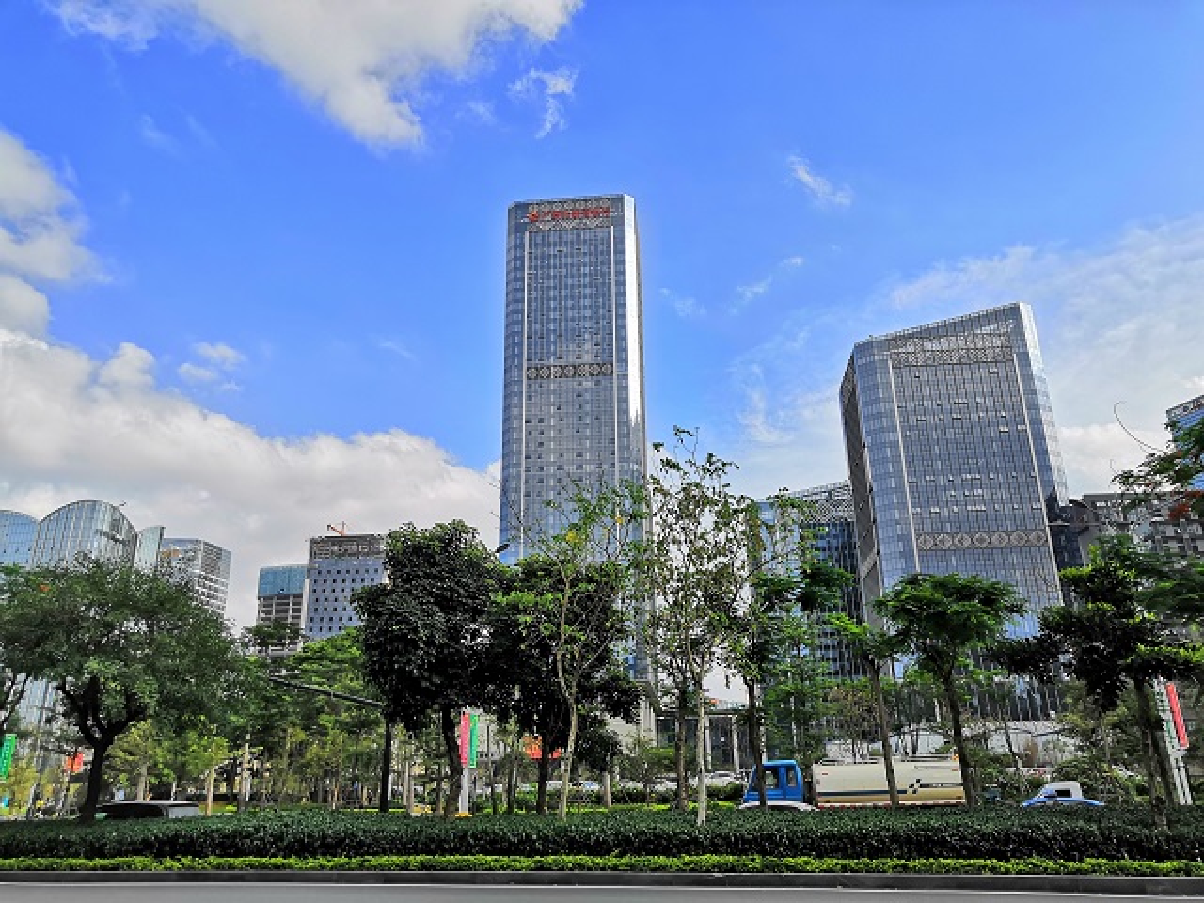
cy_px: 452
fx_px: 939
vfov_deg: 51.4
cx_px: 602
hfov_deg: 65.3
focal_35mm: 27
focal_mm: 3.95
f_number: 1.8
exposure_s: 1/1751
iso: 50
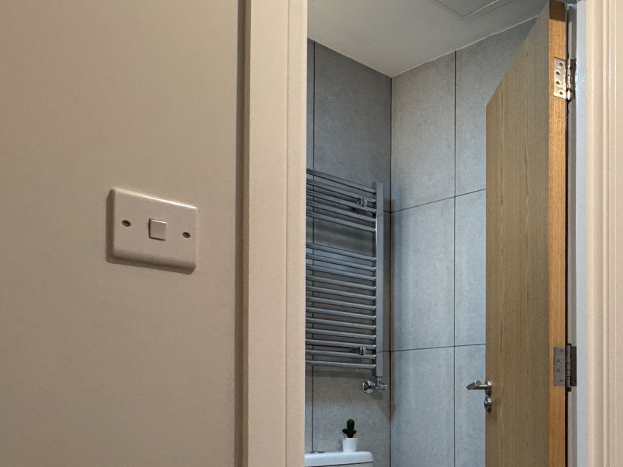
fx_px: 630
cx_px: 724
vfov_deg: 38.5
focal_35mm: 35
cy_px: 400
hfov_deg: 39.9
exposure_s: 1/100
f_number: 2.2
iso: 250
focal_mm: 2.22
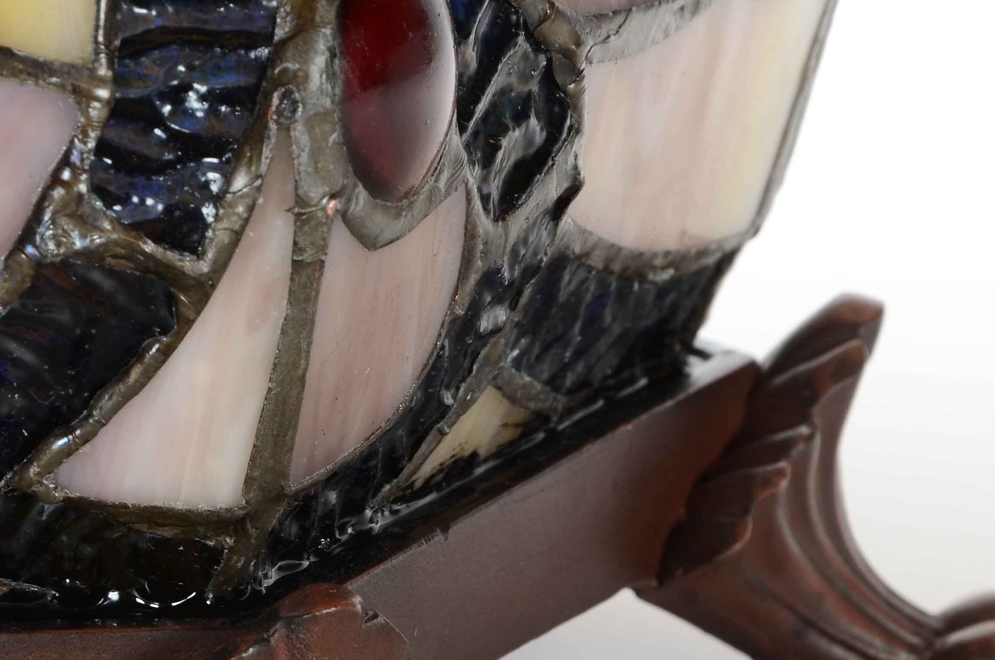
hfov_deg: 6.2
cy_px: 518
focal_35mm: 334
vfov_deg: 4.1
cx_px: 301
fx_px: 9215
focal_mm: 105
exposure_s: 1/160
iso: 200
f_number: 13
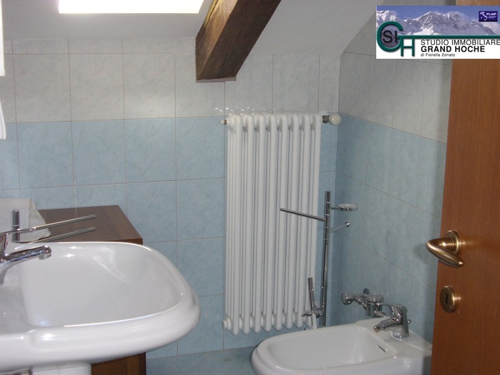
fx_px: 636
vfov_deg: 32.9
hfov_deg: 42.9
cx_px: 250
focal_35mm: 44
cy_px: 188
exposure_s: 1/60
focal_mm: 8.4
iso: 141
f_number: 3.4
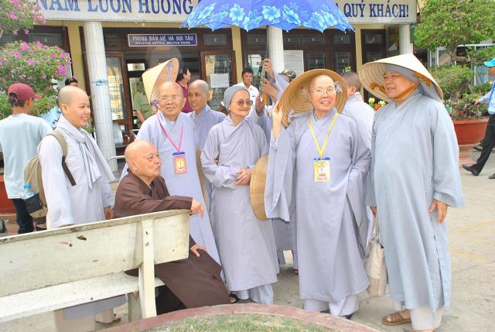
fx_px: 496
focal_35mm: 36
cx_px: 248
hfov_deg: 53.1
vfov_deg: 37.0
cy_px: 166
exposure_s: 1/100
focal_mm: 24
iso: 200
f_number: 5
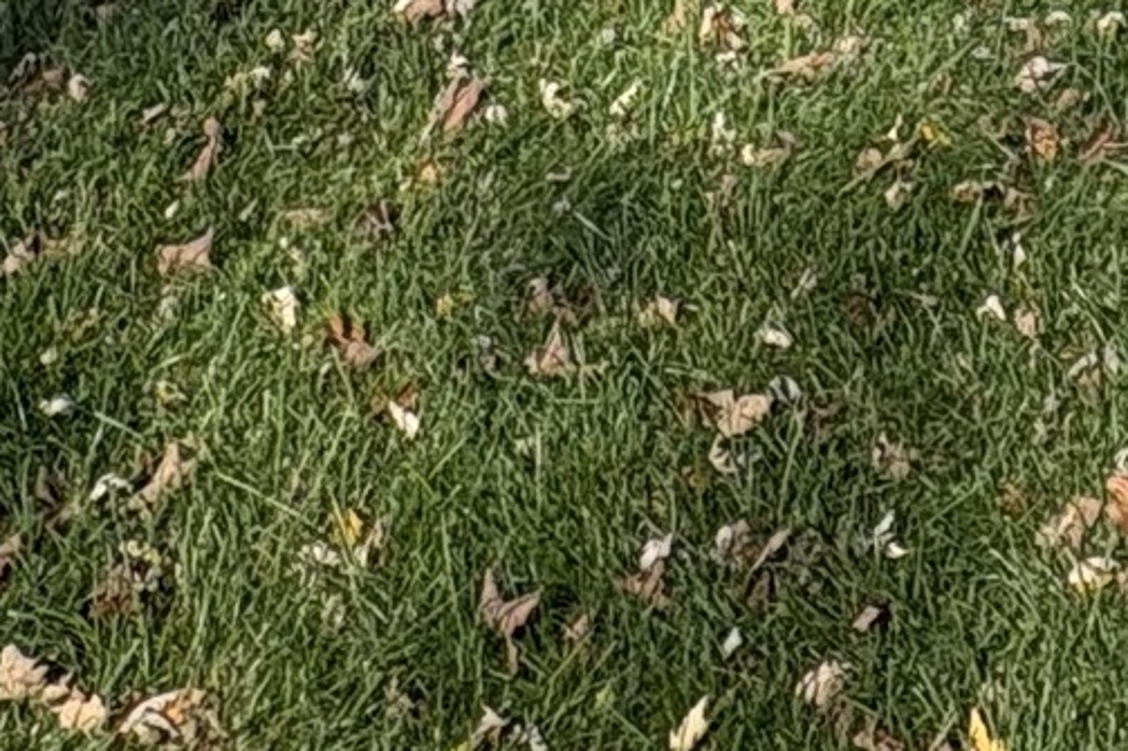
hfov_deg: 21.5
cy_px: -1184
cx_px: 1283
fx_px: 2788
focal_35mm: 89
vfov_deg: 11.8
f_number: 2.2
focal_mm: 2.22
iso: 50
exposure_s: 1/2494
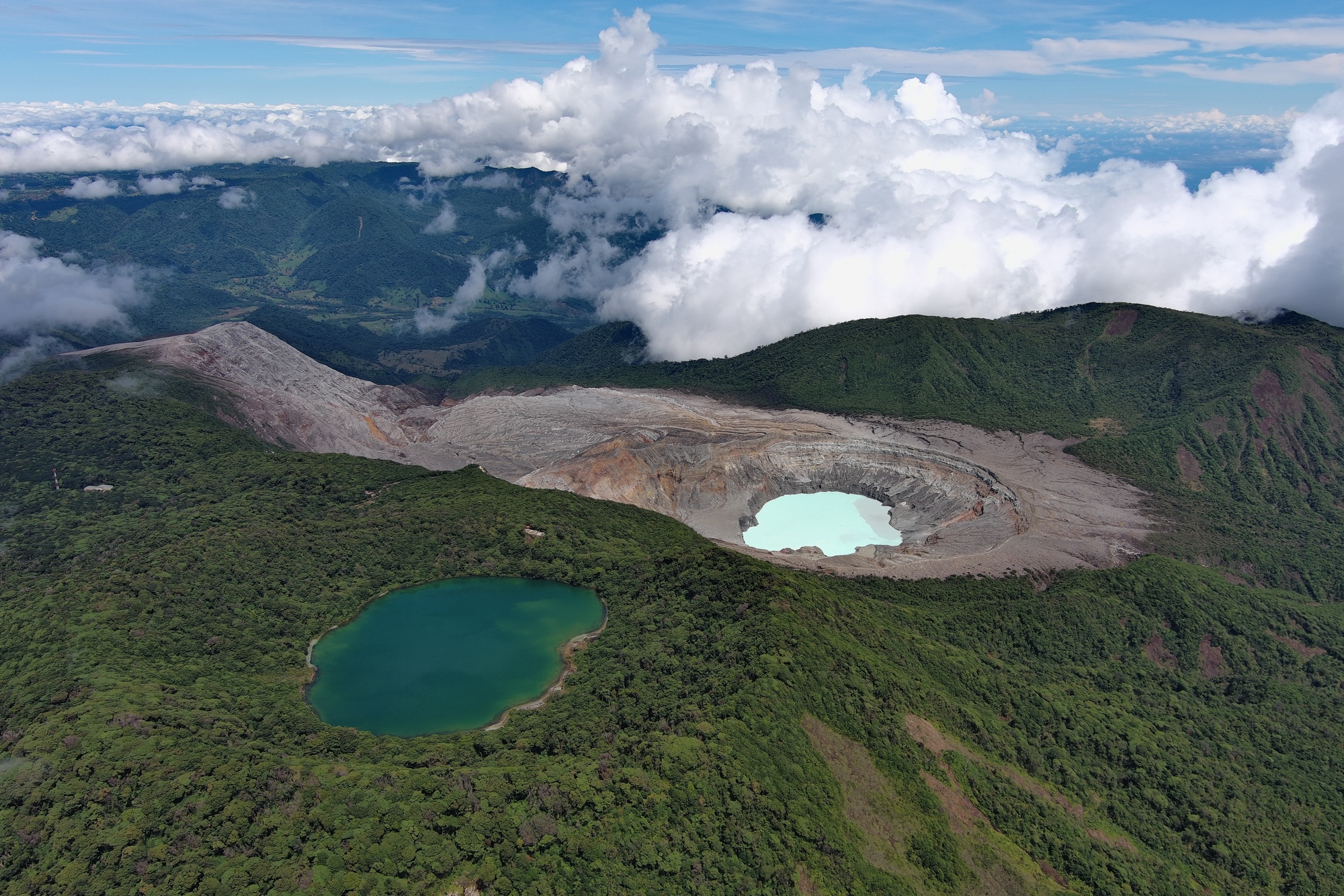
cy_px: 448
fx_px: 1082
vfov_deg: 45.0
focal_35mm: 29
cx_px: 672
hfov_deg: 63.7
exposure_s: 1/2398
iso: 102
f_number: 2.8
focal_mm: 10.57
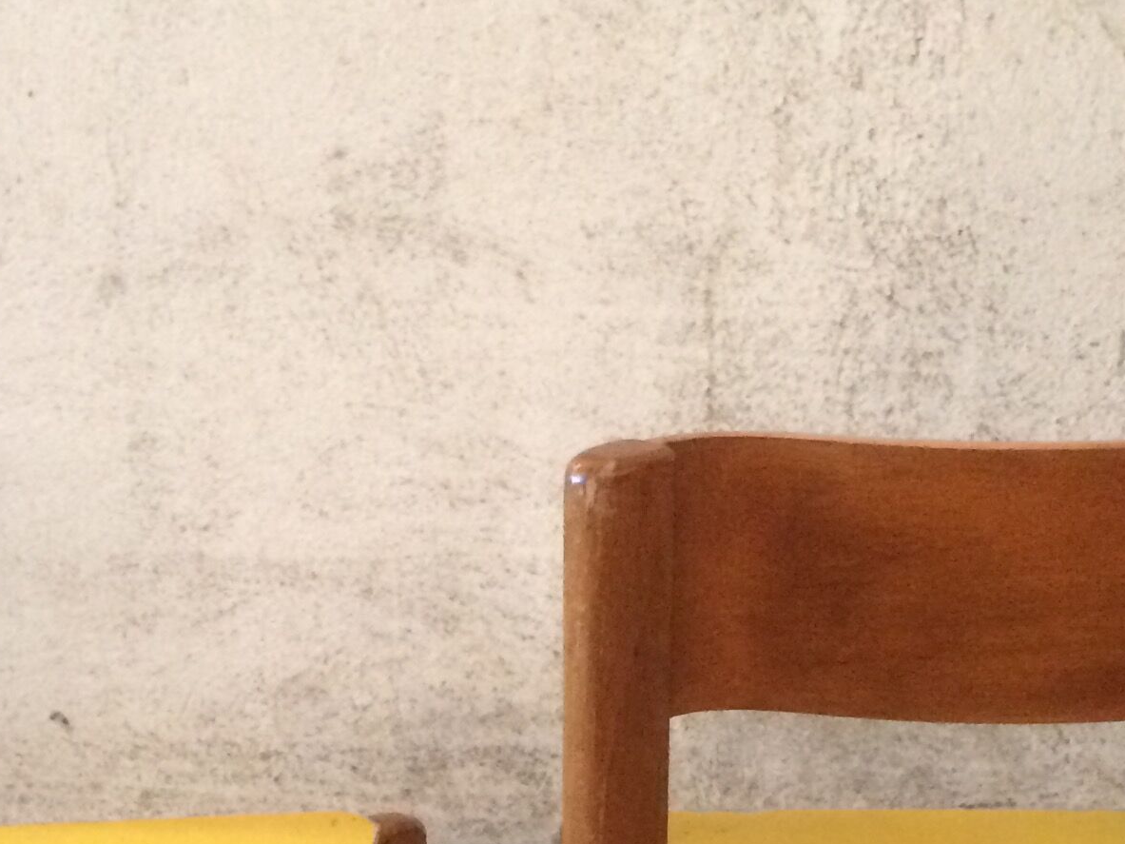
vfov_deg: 17.6
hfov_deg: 24.4
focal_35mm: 80
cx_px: 451
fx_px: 2600
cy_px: 1002
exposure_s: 1/17
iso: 320
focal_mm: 4.15
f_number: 2.2
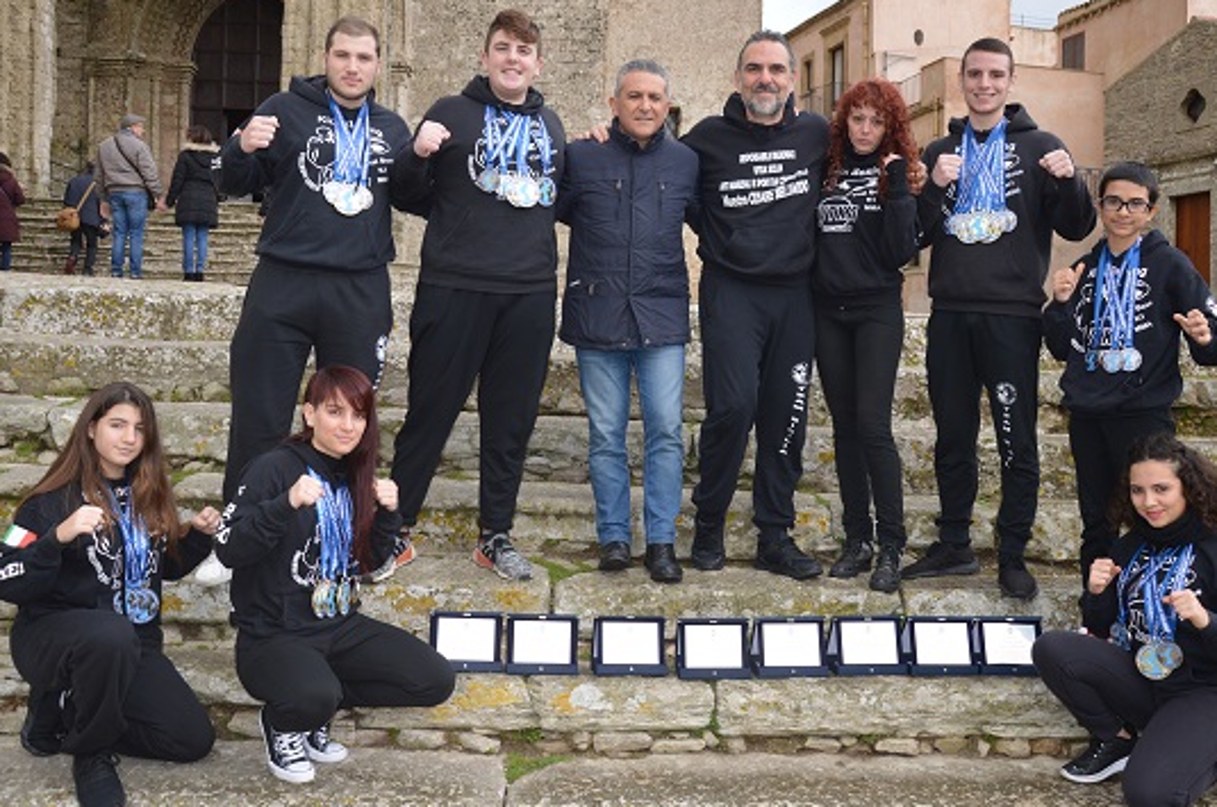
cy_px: 368
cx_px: 648
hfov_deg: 51.9
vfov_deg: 35.8
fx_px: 1249
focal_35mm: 37
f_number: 5
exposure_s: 1/200
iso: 100
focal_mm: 22
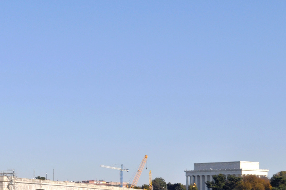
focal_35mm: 119
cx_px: 46
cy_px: 181
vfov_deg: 11.4
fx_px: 944
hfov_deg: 17.0
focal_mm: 40
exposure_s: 1/500
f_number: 11
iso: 200
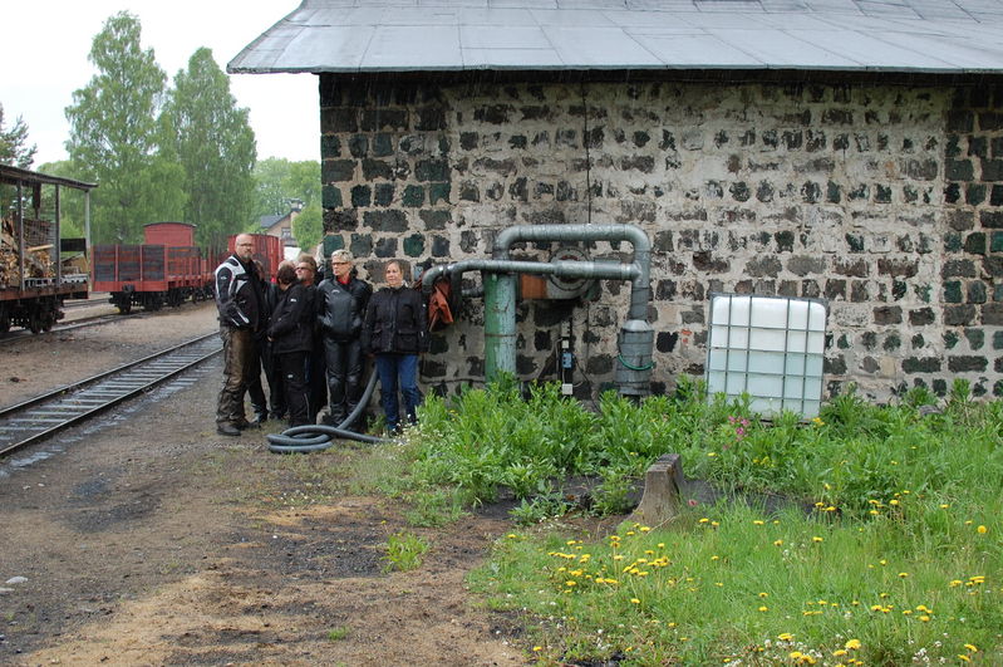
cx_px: 502
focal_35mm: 52
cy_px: 334
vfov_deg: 25.7
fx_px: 1461
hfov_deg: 37.9
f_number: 5.6
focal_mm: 35
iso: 250
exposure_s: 1/125
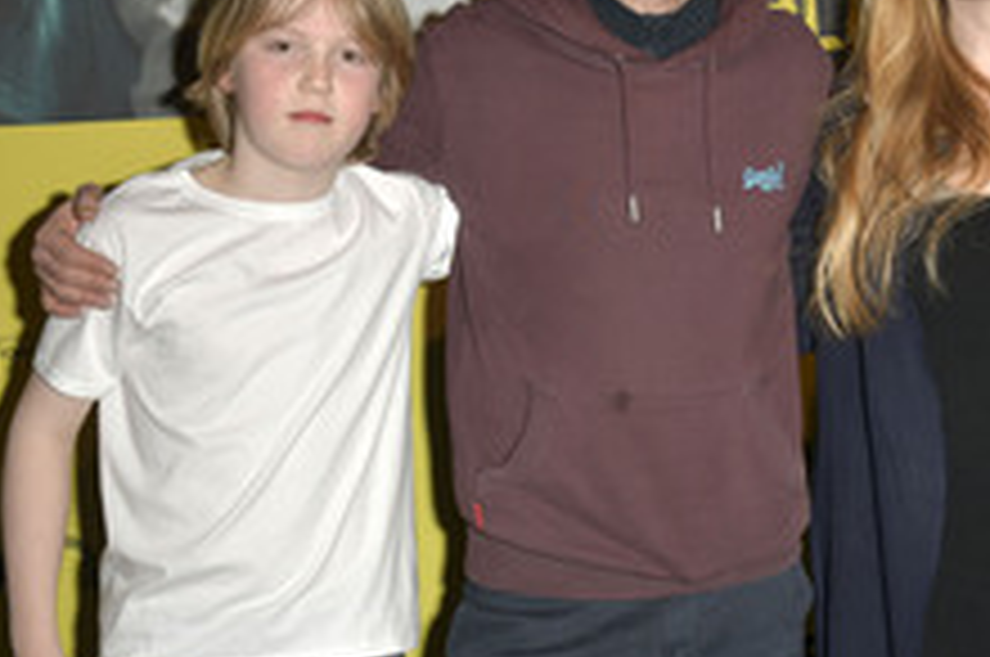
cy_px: 171
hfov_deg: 25.9
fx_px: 2142
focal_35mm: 78
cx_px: 677
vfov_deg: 17.3
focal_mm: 38
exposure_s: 1/200
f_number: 5.6
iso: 200
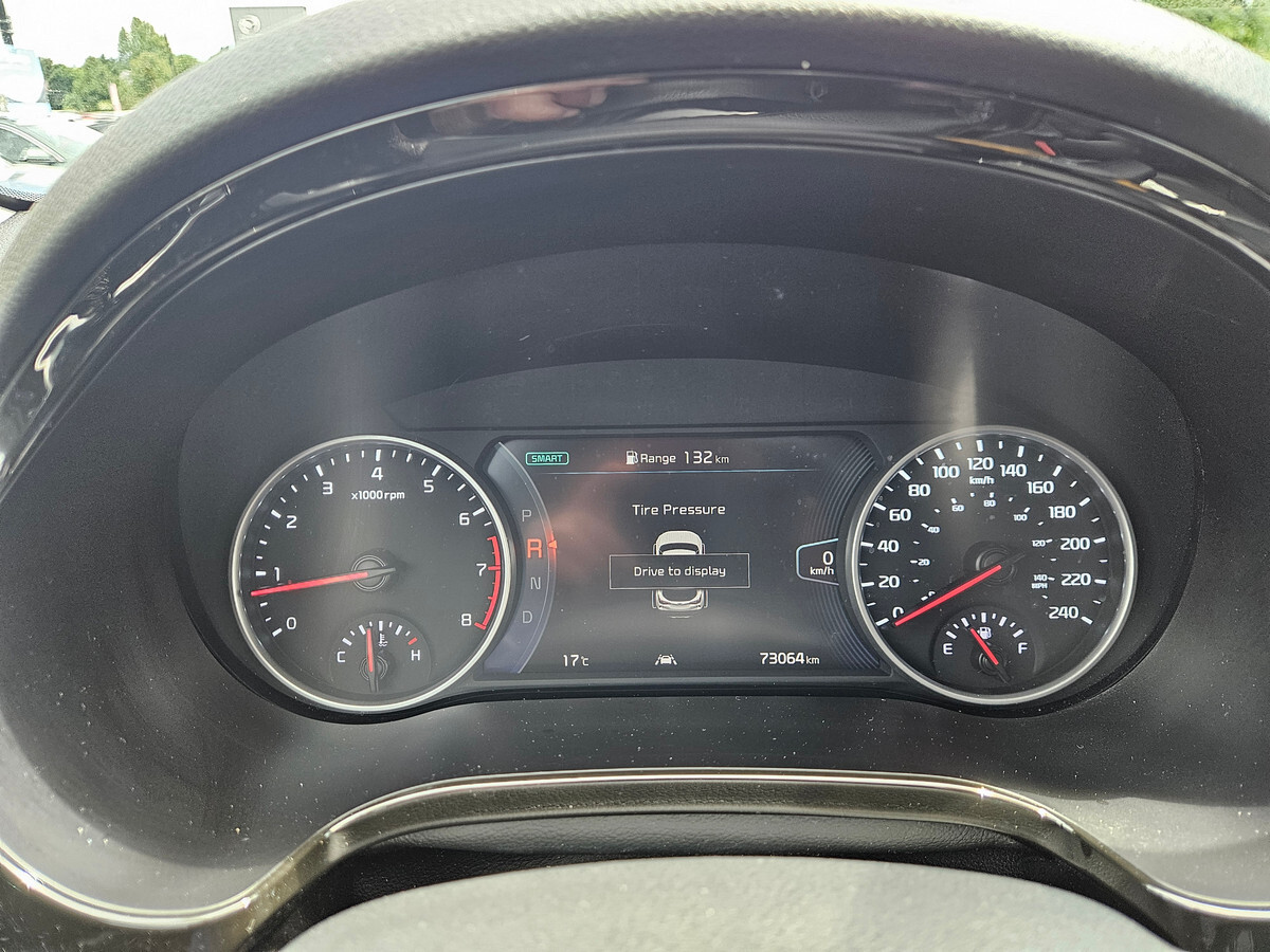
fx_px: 844
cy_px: 476
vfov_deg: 58.9
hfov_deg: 73.9
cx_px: 635
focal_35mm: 23
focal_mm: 5.4
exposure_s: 1/120
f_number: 1.8
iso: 160
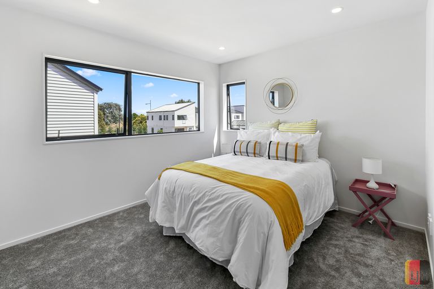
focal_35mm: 15
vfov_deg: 77.3
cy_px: 144
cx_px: 217
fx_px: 181
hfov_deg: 100.4
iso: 400
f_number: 10
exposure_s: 1/30
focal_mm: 10
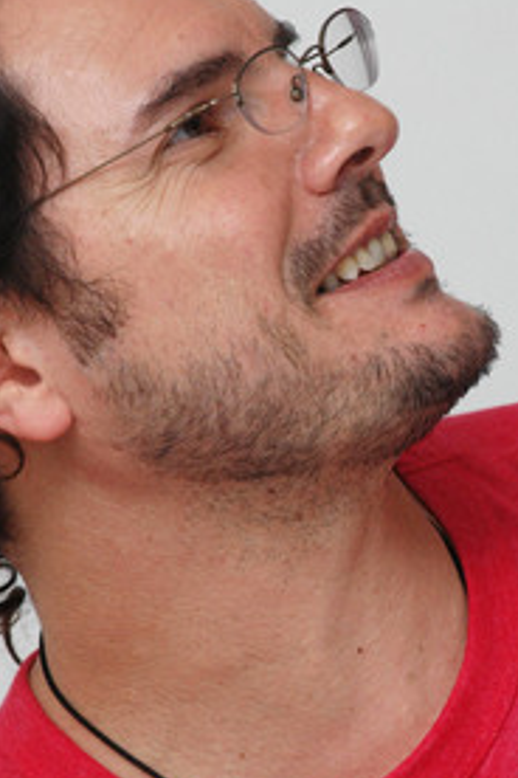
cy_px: 437
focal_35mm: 369
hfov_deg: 3.7
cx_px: 304
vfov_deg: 5.6
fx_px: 7964
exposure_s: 1/1250
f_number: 8
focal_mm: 170
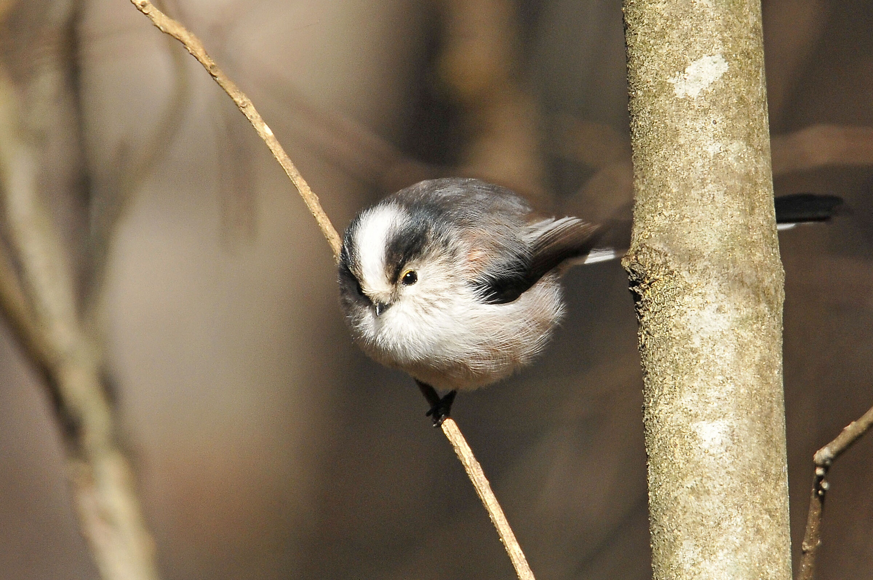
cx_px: 436
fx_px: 21798
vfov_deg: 1.5
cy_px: 290
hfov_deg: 2.3
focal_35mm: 900
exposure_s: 1/250
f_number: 7.1
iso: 500
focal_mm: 600
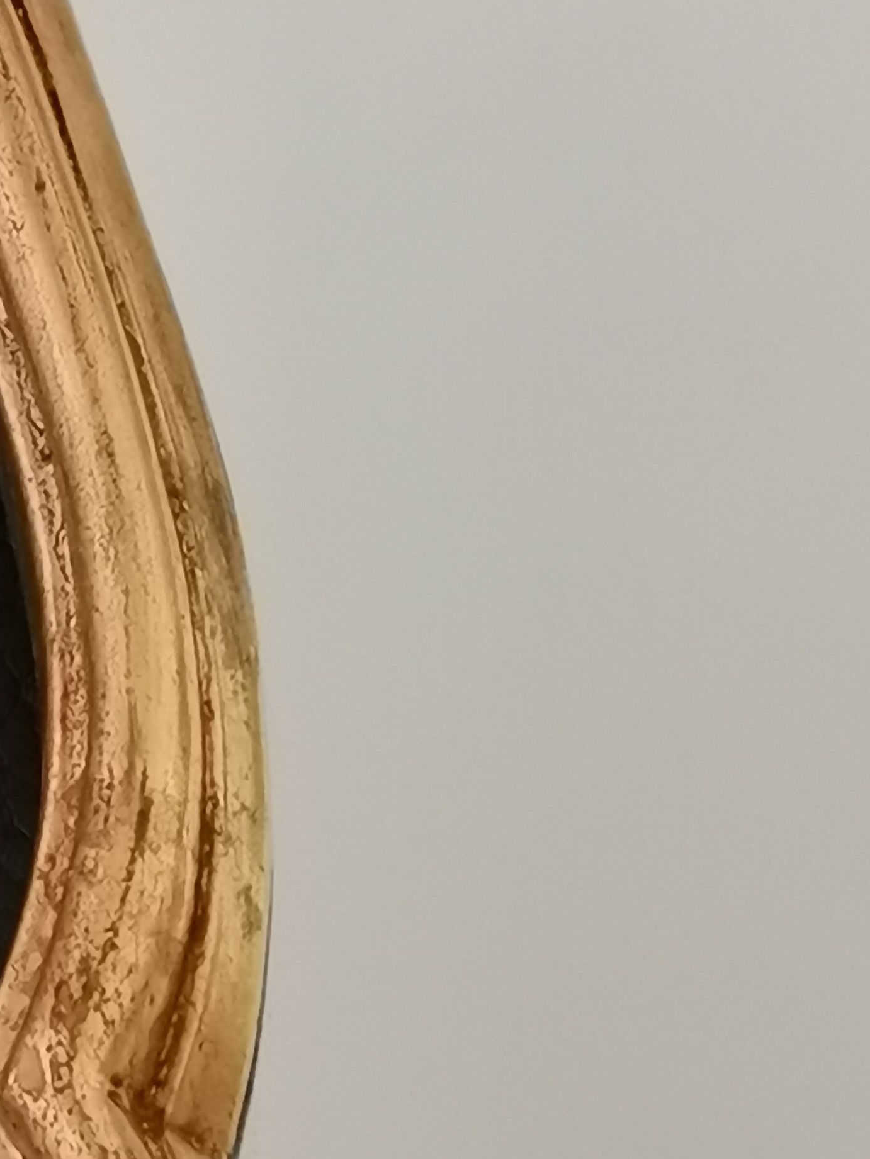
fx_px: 5528
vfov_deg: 12.0
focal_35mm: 165
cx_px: 303
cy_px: 603
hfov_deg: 9.0
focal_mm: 4.75
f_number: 1.8
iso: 250
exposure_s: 1/120
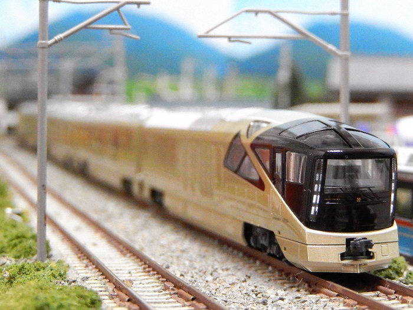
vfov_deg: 15.6
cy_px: 155
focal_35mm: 95
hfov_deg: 20.7
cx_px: 206
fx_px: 1133
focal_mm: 17
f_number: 5.2
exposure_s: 1/30
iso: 3200
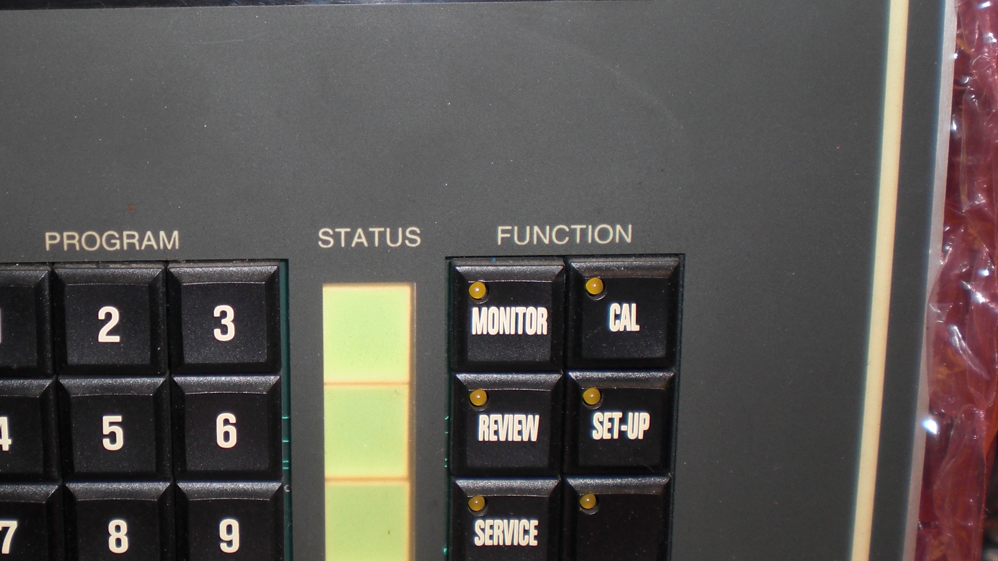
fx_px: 1561
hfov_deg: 35.0
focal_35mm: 59
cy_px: 192
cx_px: 312
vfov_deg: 20.3
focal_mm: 6.3
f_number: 3.1
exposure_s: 1/60
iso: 64
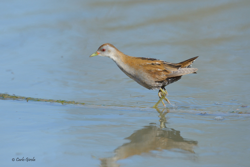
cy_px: 84
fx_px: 4166
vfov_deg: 2.3
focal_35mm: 600
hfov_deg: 3.4
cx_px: 125
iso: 1000
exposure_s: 1/3200
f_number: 6.3
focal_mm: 600
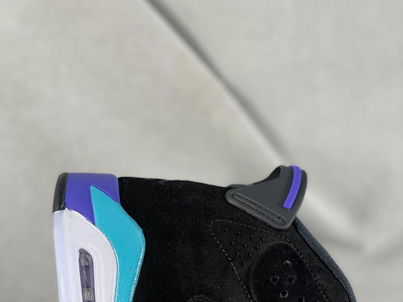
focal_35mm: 70
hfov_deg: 27.8
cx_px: 200
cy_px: 225
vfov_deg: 20.9
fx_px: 815
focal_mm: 6
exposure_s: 1/188
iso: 20
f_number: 2
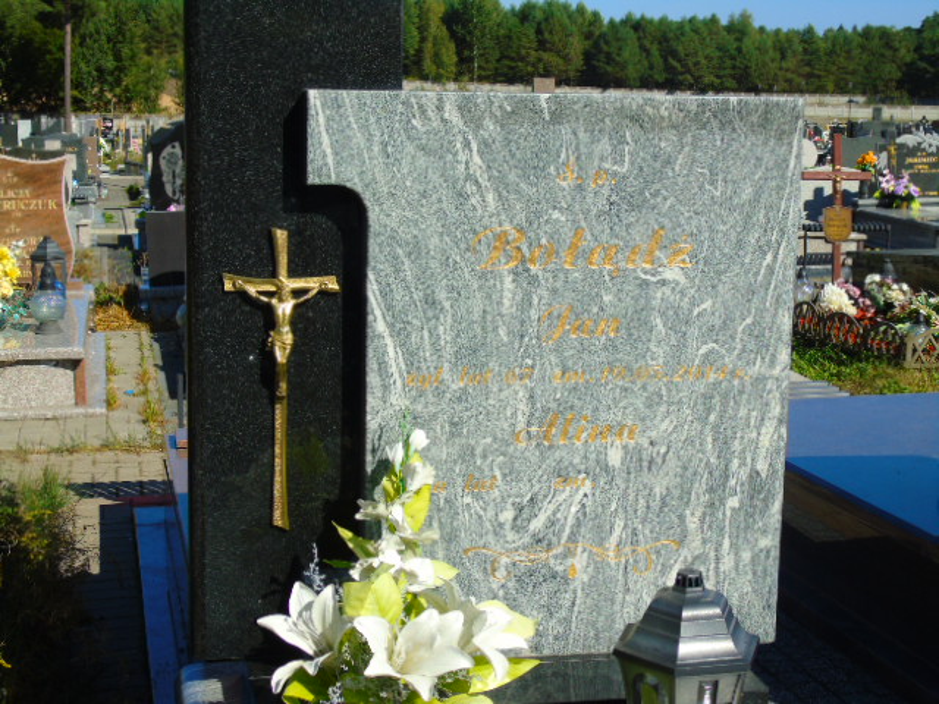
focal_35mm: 62
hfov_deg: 31.2
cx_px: 470
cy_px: 352
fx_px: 1682
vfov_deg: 23.7
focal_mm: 11
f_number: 4.5
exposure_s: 1/640
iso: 80
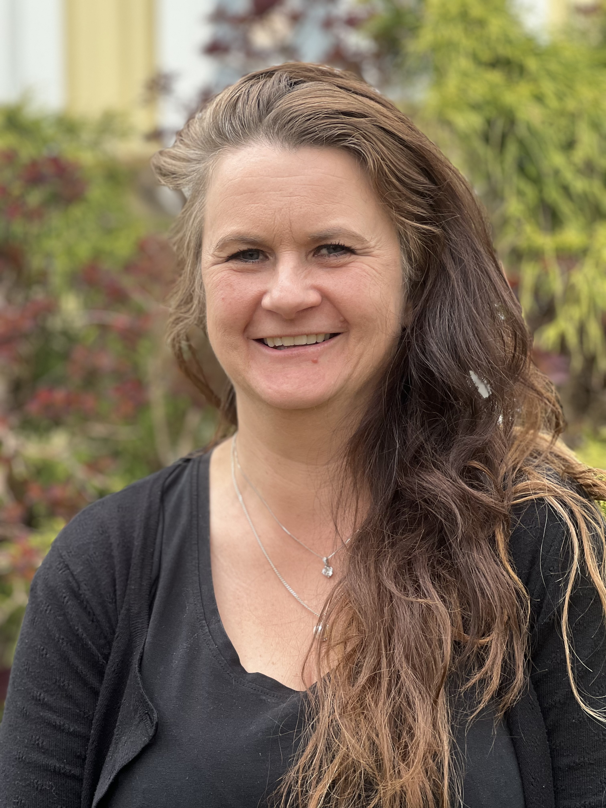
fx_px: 1797
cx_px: 303
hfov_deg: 19.1
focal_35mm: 77
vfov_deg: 25.3
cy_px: 404
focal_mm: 9
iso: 40
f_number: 2.8
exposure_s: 1/121
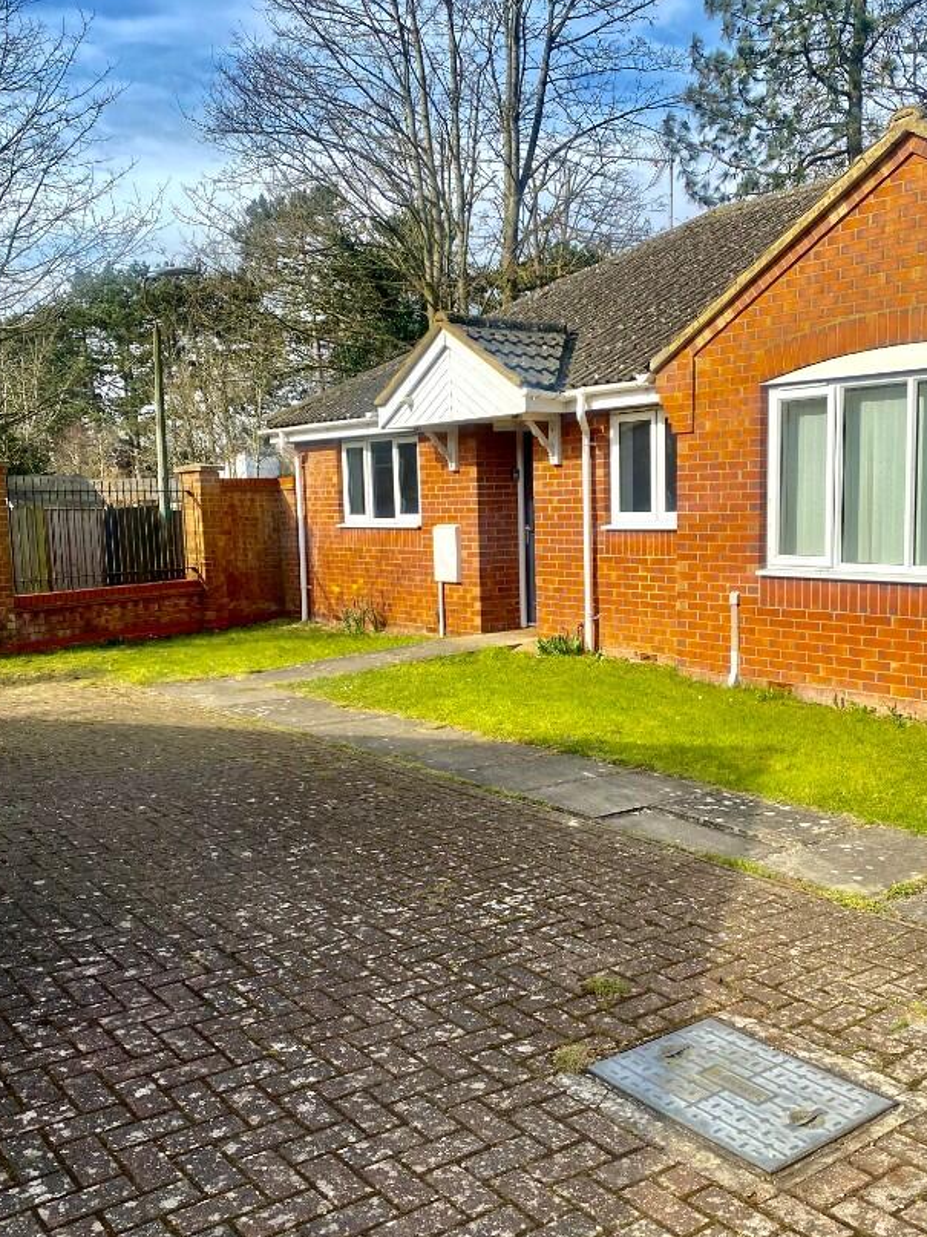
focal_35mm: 33
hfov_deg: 42.9
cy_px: 633
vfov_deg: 55.4
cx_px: 522
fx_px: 1179
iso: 32
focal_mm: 4.25
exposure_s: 1/2183
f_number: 1.8
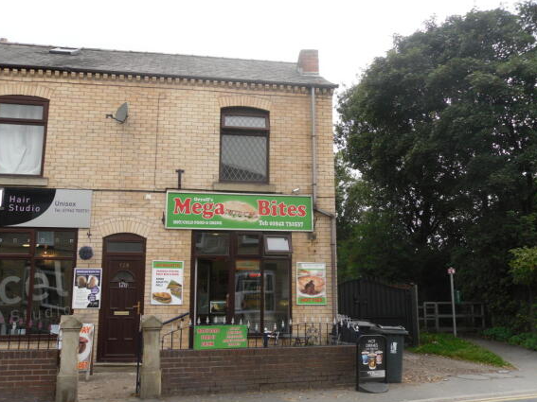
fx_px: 558
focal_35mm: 36
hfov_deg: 51.4
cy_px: 204
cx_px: 265
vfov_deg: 39.6
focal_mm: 6.3
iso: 80
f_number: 3.5
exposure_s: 1/107
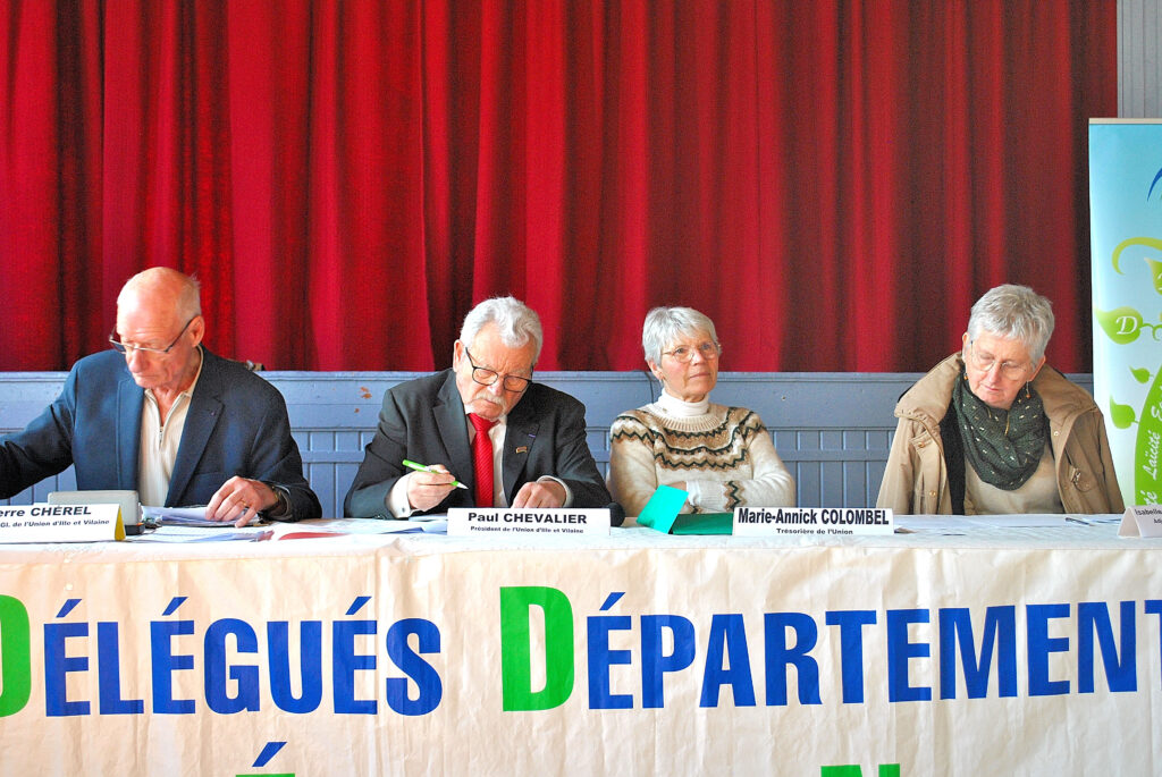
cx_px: 581
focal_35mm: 52
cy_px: 388
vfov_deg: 25.8
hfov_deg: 37.8
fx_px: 1696
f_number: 5
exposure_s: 1/30
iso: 400
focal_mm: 35
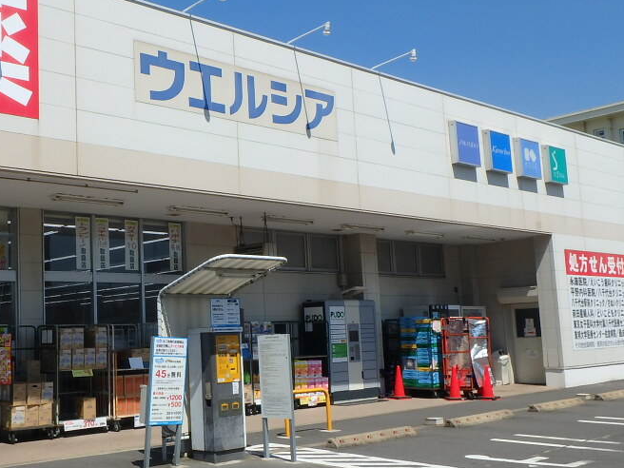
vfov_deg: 32.1
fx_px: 811
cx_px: 172
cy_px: 268
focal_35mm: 45
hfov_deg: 41.1
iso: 125
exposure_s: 1/400
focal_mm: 5.6
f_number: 7.9
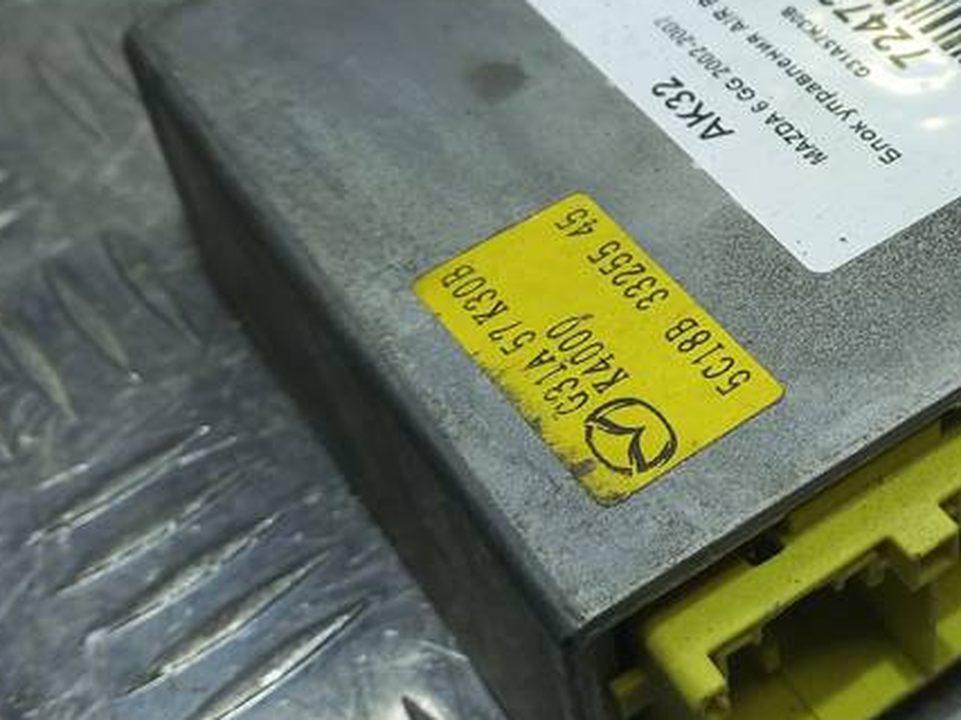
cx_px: 794
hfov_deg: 31.2
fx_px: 1665
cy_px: 259
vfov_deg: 24.3
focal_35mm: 60
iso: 32
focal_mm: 4.6
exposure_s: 1/100
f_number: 1.8
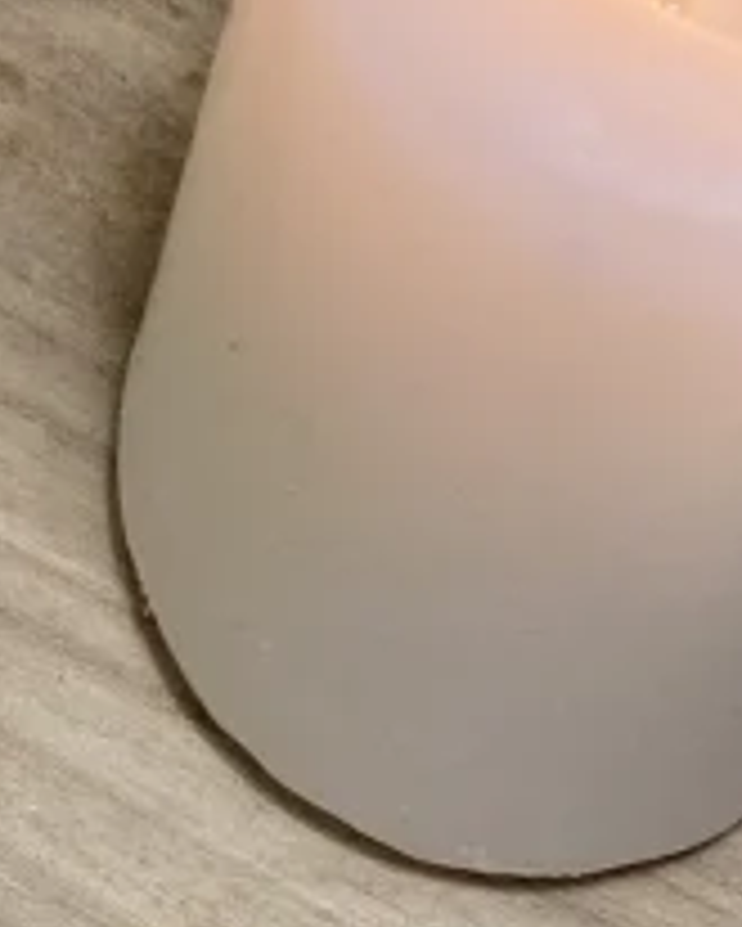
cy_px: -1642
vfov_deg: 9.2
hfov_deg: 8.7
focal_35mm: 177
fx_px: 4855
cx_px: 198
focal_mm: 4.25
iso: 80
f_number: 1.8
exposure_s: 1/122
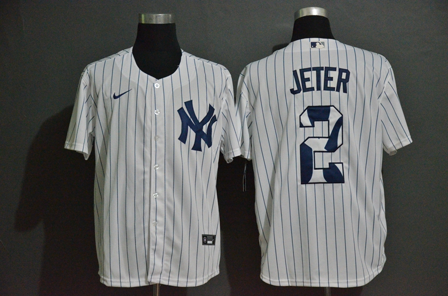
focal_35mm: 84
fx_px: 1043
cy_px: 148
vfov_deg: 16.2
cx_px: 224
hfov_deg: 24.2
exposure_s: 1/80
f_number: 4.8
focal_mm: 56
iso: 4000
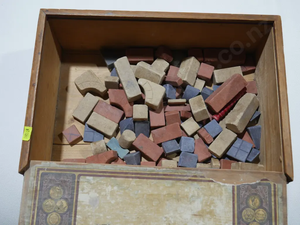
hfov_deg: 44.8
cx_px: 150
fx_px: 364
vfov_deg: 34.4
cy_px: 112
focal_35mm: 42
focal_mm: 21
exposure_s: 1/60
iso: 250
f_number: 4.6
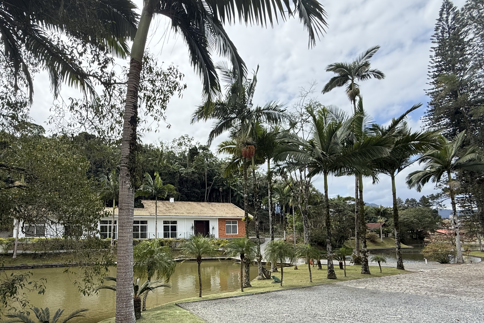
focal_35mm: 20
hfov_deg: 83.1
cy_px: 219
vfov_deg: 60.3
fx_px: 269
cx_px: 196
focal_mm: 2.22
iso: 64
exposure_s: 1/1312
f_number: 2.2
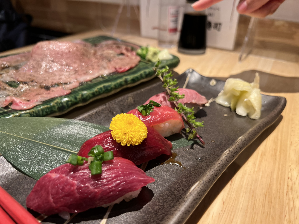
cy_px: 112
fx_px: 225
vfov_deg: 53.1
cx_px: 150
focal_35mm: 26
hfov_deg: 67.3
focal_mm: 5.7
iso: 100
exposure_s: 1/100
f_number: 1.5
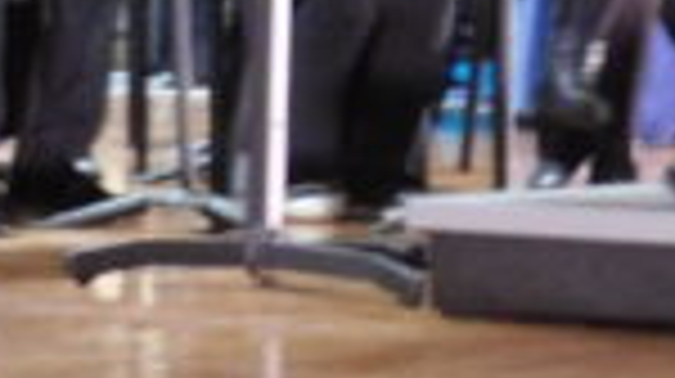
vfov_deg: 3.3
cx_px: -585
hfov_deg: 5.9
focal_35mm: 360
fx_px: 6437
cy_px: -590
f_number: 4.3
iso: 800
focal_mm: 12.6
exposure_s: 1/2
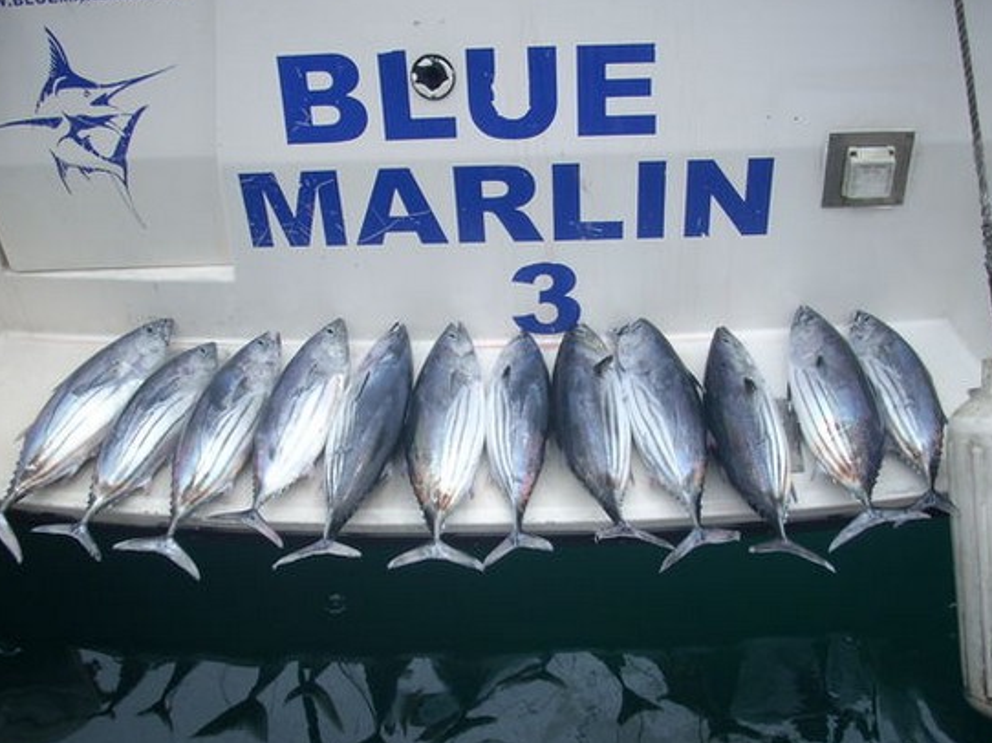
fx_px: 1232
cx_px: 480
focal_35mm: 43
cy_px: 379
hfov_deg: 43.9
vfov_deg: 33.6
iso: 64
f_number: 5.6
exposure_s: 1/185
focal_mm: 6.2
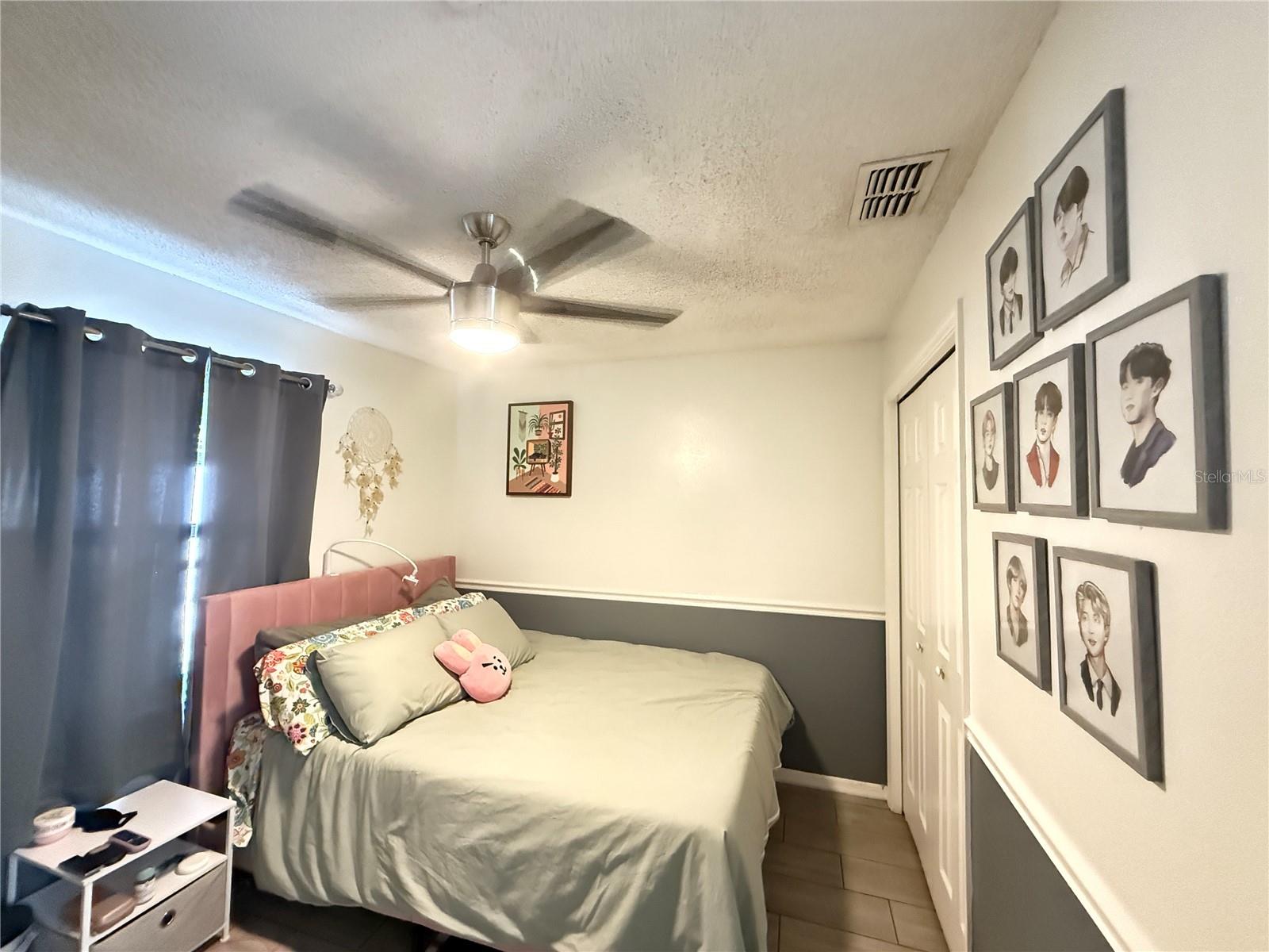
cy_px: 476
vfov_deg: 85.7
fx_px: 513
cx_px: 634
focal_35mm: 14
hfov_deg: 102.1
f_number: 2.2
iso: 1250
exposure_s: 1/40
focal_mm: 2.22
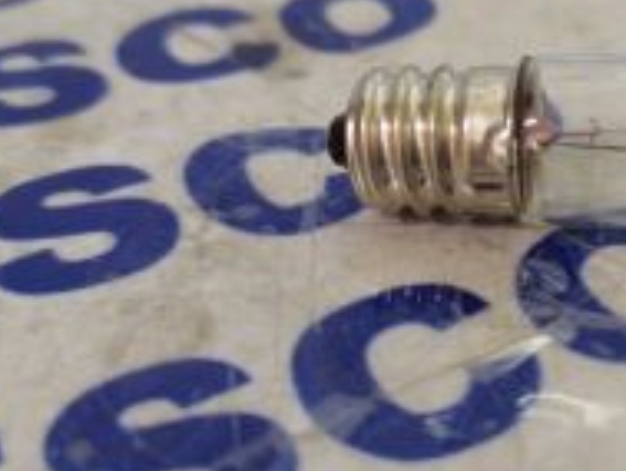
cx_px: 510
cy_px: 189
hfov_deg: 33.8
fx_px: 995
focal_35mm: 55
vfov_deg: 26.5
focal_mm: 5.58
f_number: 1.8
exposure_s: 1/24
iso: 640
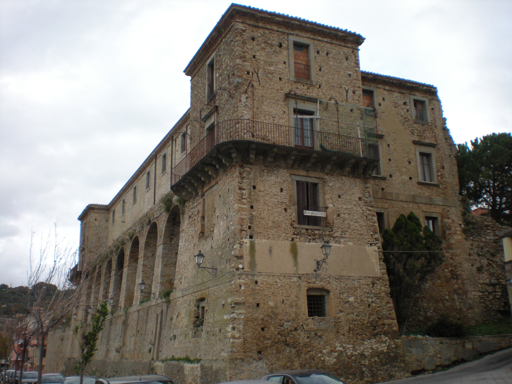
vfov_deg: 37.7
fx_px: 562
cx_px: 256
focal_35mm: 38
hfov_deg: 49.0
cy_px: 192
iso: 64
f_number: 4.6
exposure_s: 1/246
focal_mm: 6.3
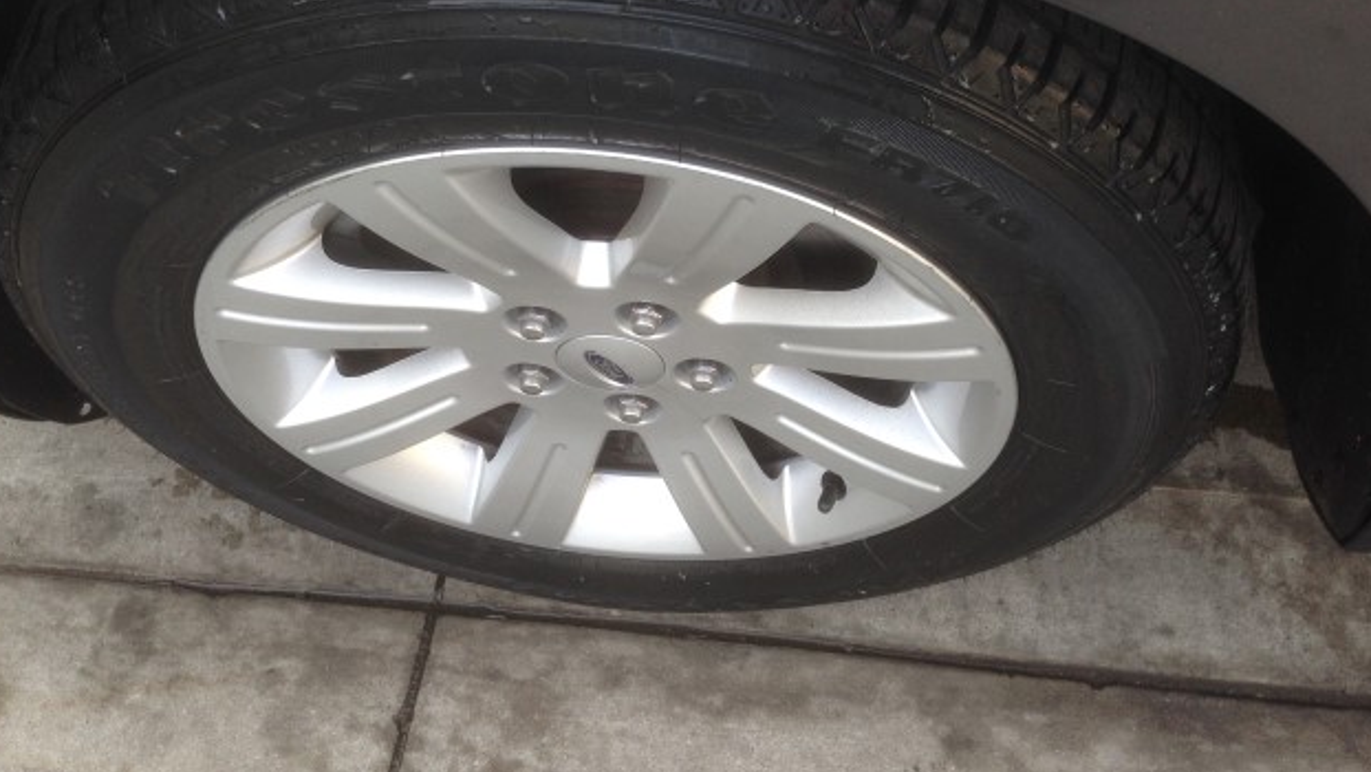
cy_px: 258
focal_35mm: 37
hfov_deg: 54.0
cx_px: 674
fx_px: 1345
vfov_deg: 31.7
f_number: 2.4
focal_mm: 4.12
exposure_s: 1/212
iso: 50
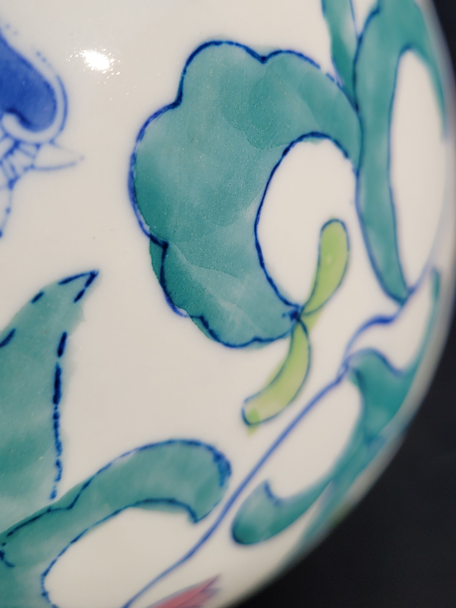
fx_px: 632
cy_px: 201
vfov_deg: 50.4
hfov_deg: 39.6
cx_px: 213
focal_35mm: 36
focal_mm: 5.4
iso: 40
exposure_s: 1/4279
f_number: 1.8
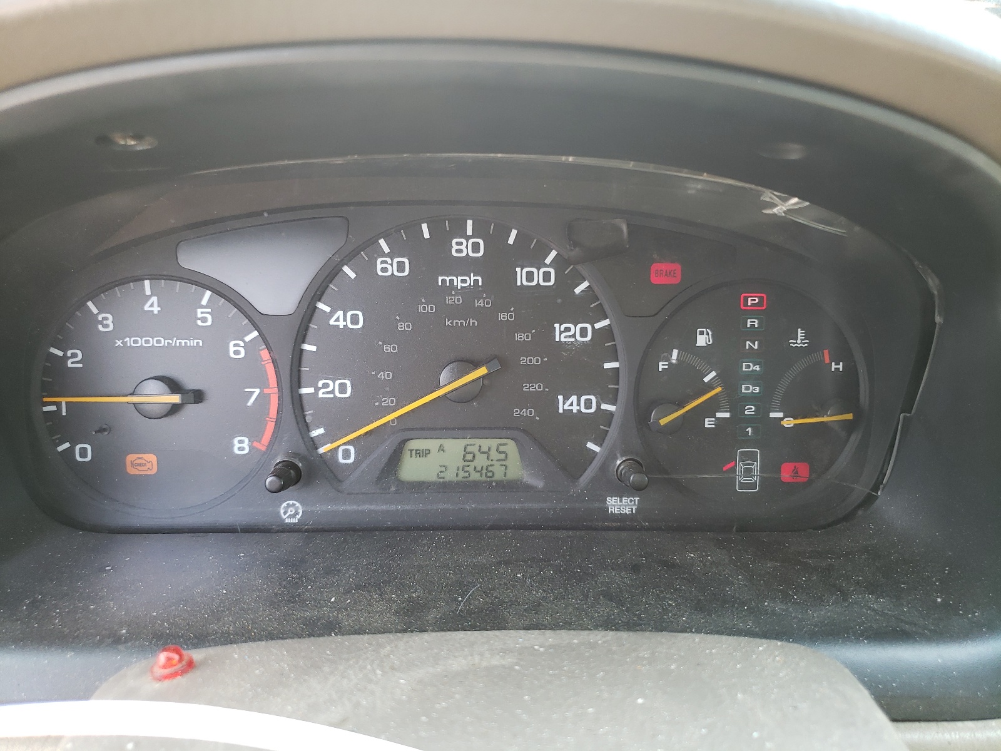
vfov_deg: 53.1
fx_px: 752
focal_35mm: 26
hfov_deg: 67.3
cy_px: 376
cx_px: 500
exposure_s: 1/100
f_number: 1.5
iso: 62
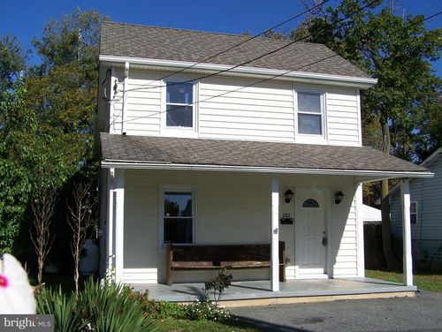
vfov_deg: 37.8
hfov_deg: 48.9
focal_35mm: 38
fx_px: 486
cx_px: 221
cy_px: 166
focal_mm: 6.3
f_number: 5.6
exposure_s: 1/1000
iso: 80
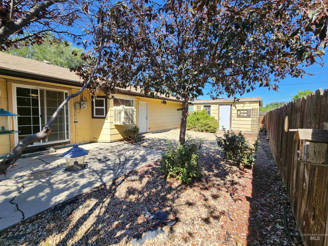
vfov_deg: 89.9
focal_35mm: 13
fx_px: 123
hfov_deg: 106.2
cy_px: 123
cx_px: 164
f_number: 2.2
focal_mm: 2.2
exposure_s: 1/812
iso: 50
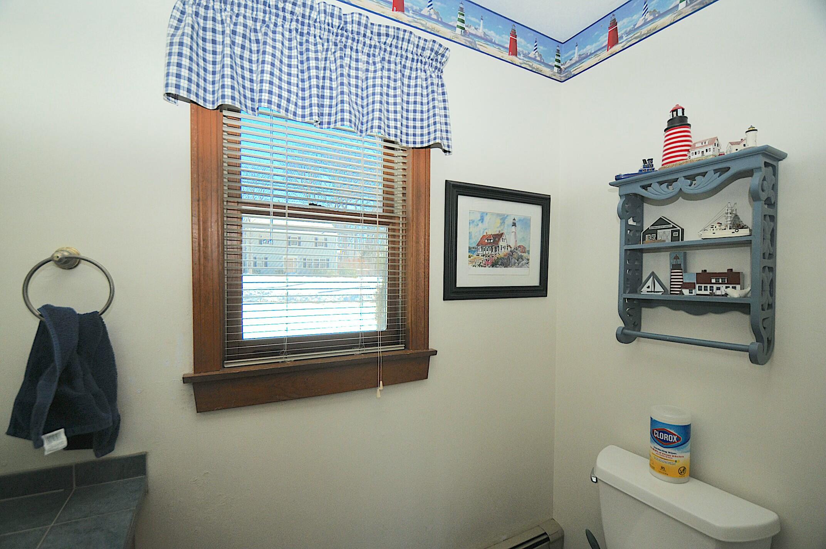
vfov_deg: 77.2
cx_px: 413
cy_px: 274
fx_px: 344
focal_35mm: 15
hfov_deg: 100.5
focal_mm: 10
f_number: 3.5
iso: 400
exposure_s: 1/800
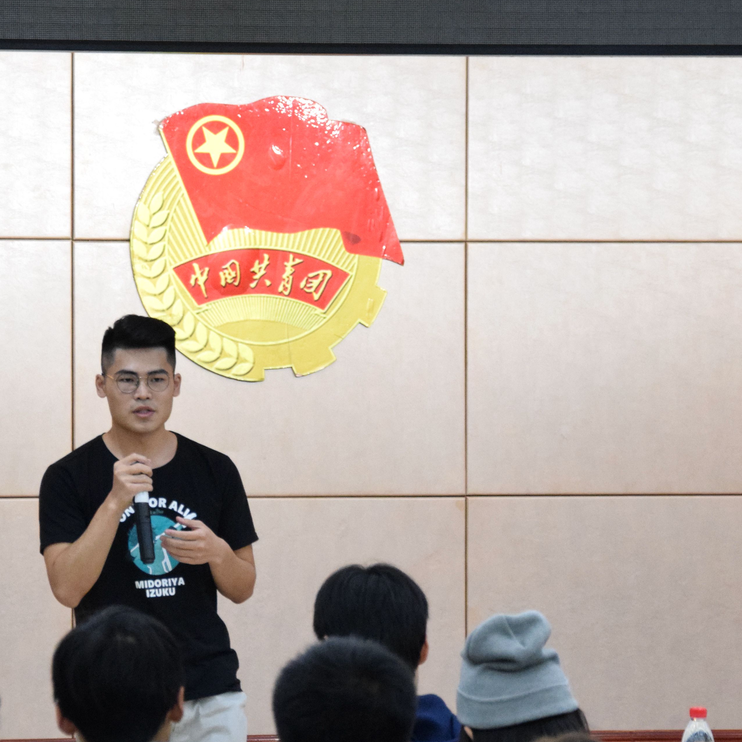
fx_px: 4945
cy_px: 403
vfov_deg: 8.6
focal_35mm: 204
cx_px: 127
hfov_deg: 8.6
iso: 3200
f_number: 5.6
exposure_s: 1/125
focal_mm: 75
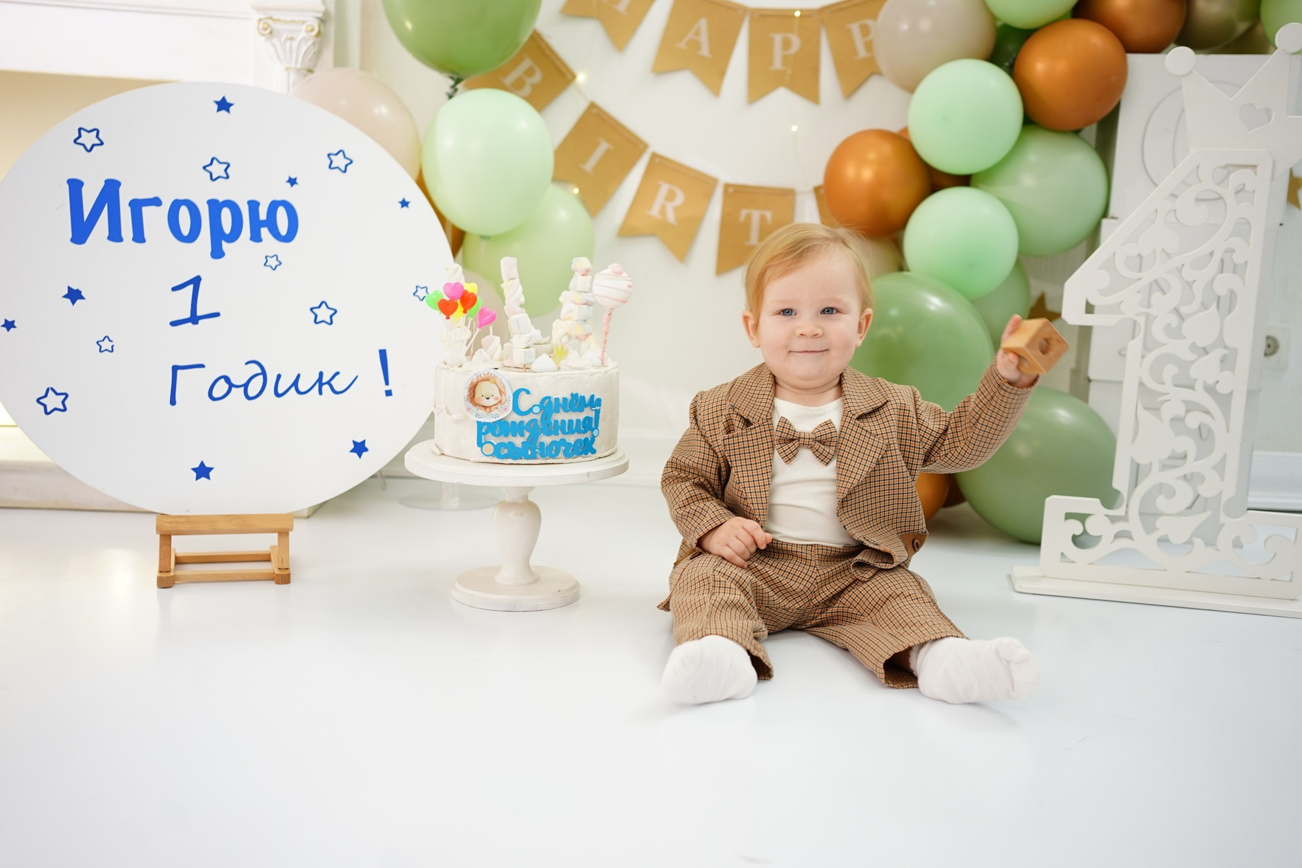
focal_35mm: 35
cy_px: 434
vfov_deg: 37.9
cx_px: 651
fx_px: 1266
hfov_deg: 54.4
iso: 320
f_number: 2.8
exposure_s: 1/160
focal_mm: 35
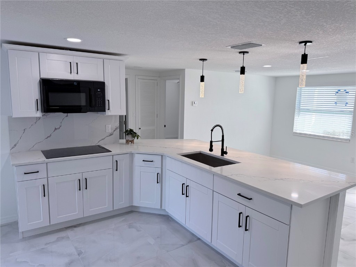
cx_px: 178
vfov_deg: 56.8
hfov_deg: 71.6
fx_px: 247
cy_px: 134
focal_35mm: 24
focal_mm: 6.76
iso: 100
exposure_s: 1/321
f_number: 1.78
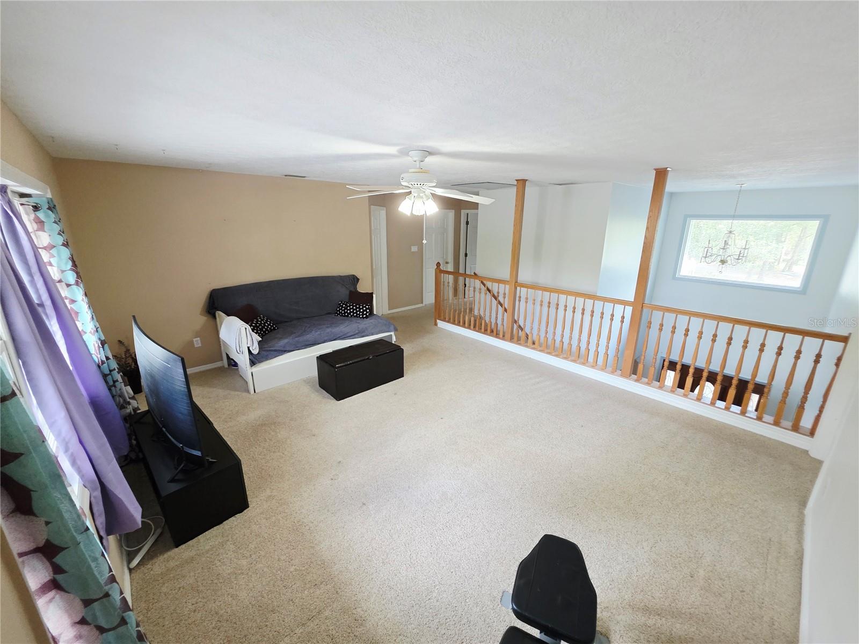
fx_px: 323
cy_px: 322
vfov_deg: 89.9
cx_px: 430
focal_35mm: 13
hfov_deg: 106.2
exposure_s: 1/60
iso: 400
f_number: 1.9
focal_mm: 2.2
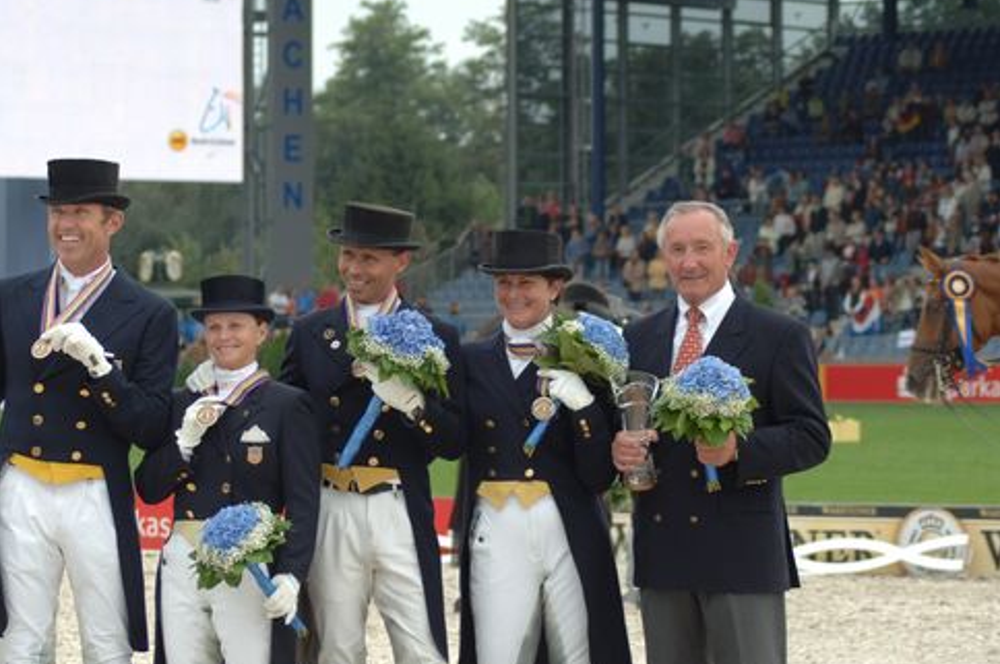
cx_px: 393
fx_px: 4677
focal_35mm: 169
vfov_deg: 8.1
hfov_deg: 12.2
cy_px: 340
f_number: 5.6
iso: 200
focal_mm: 85
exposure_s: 1/250
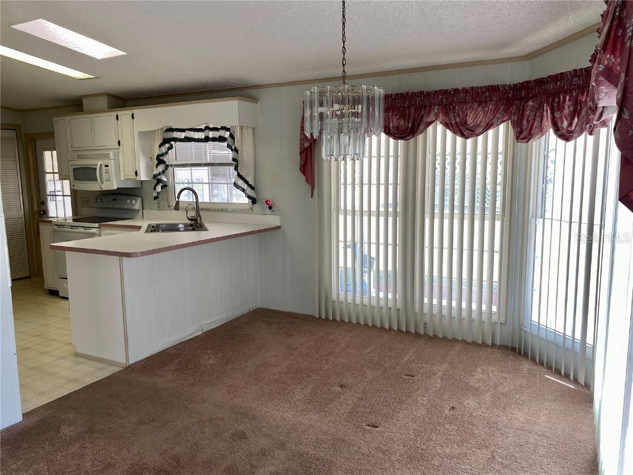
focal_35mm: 26
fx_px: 475
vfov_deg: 53.1
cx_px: 316
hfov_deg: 67.3
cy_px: 238
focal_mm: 4.25
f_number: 1.8
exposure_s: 1/120
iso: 32
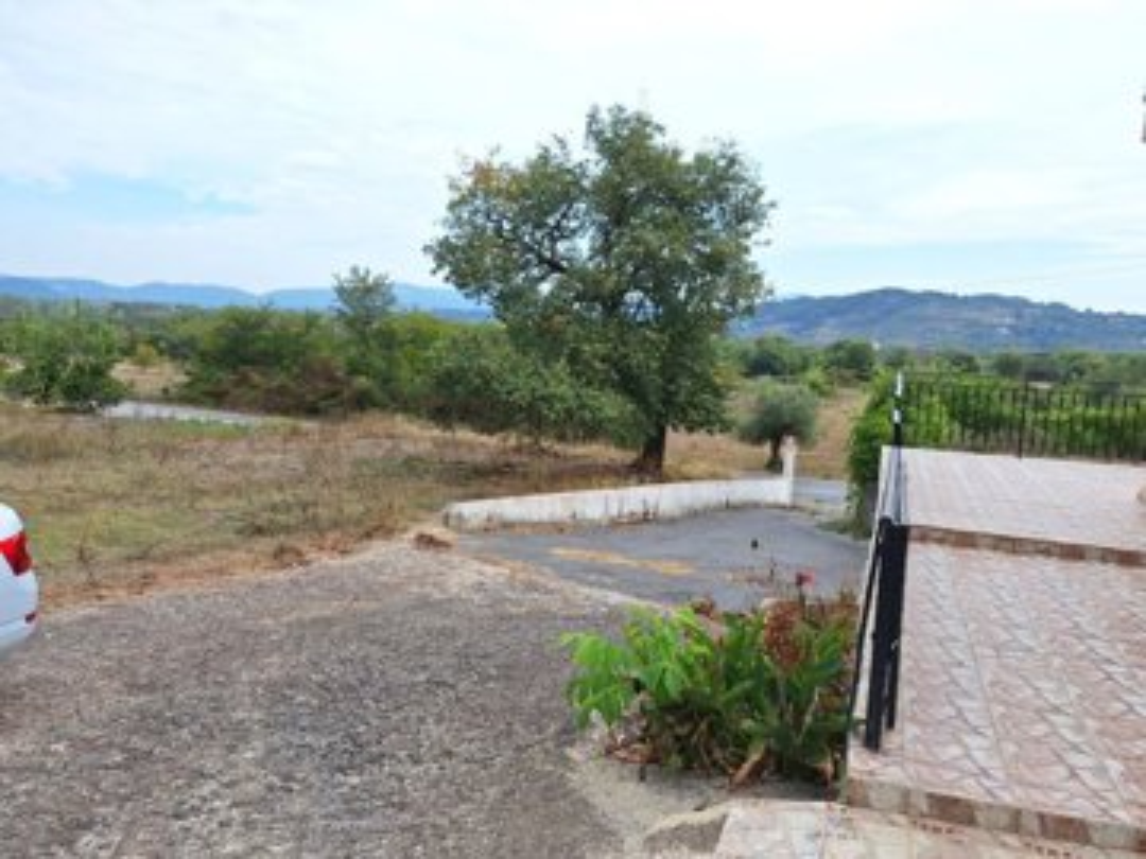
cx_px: 573
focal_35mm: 23
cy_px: 430
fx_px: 761
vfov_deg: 58.9
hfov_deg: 73.9
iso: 40
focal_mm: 5.54
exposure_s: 1/1018
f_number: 1.8
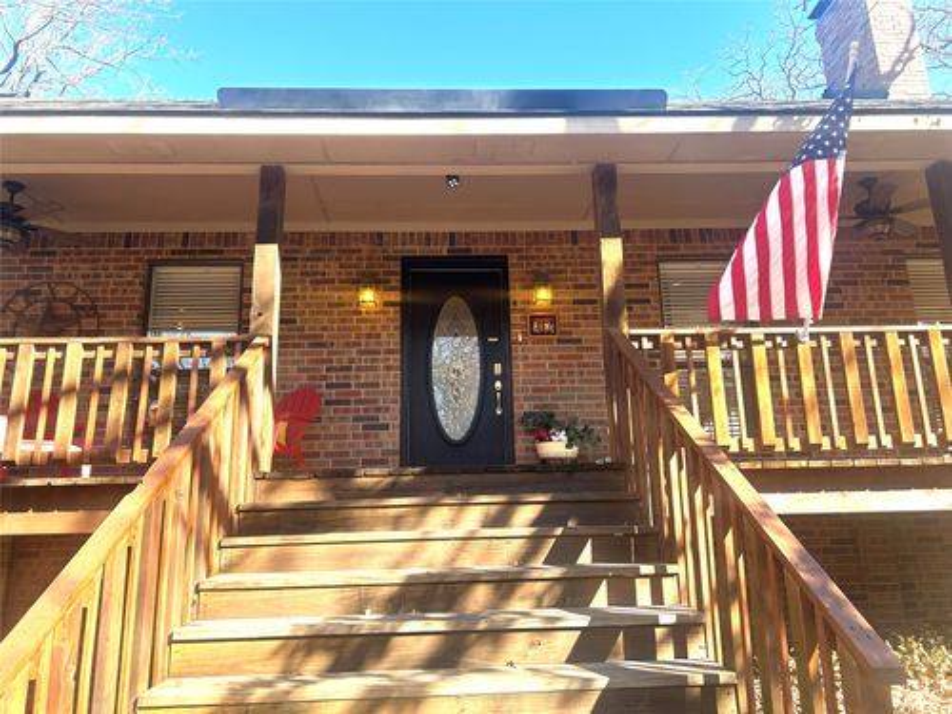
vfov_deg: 53.1
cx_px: 476
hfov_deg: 67.3
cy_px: 357
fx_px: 715
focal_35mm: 26
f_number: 1.5
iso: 50
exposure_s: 1/411
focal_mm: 5.7
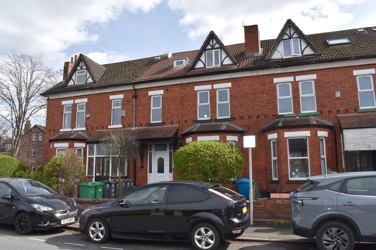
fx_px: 282
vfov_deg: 47.9
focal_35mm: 27
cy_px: 125
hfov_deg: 67.4
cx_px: 188
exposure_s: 1/200
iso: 100
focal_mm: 18
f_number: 10
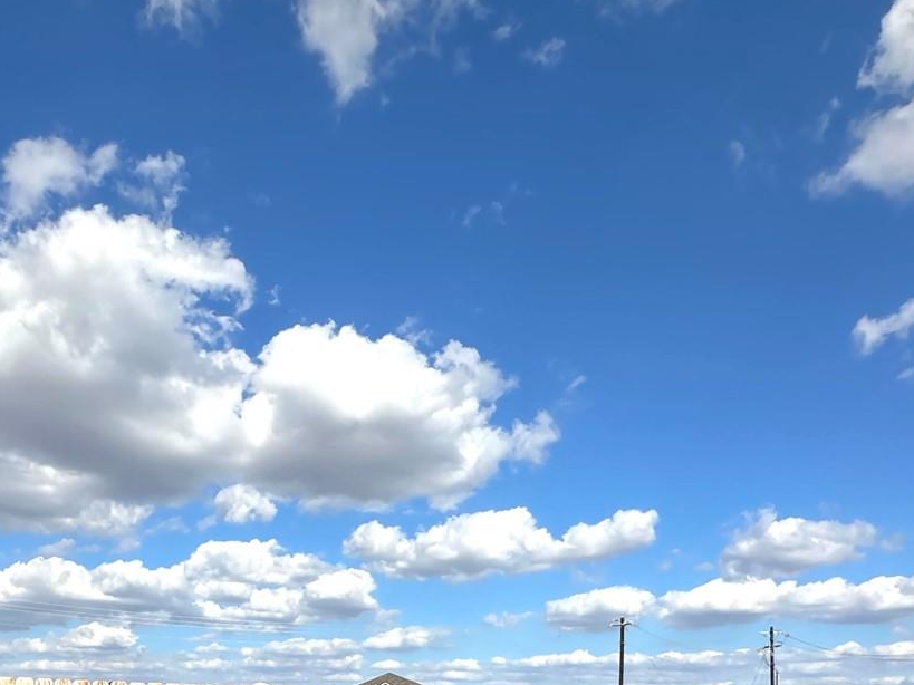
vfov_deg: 34.3
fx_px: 924
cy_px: 781
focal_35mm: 35
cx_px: 318
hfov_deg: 51.8
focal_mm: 2.22
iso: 50
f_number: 2.2
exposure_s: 1/3300
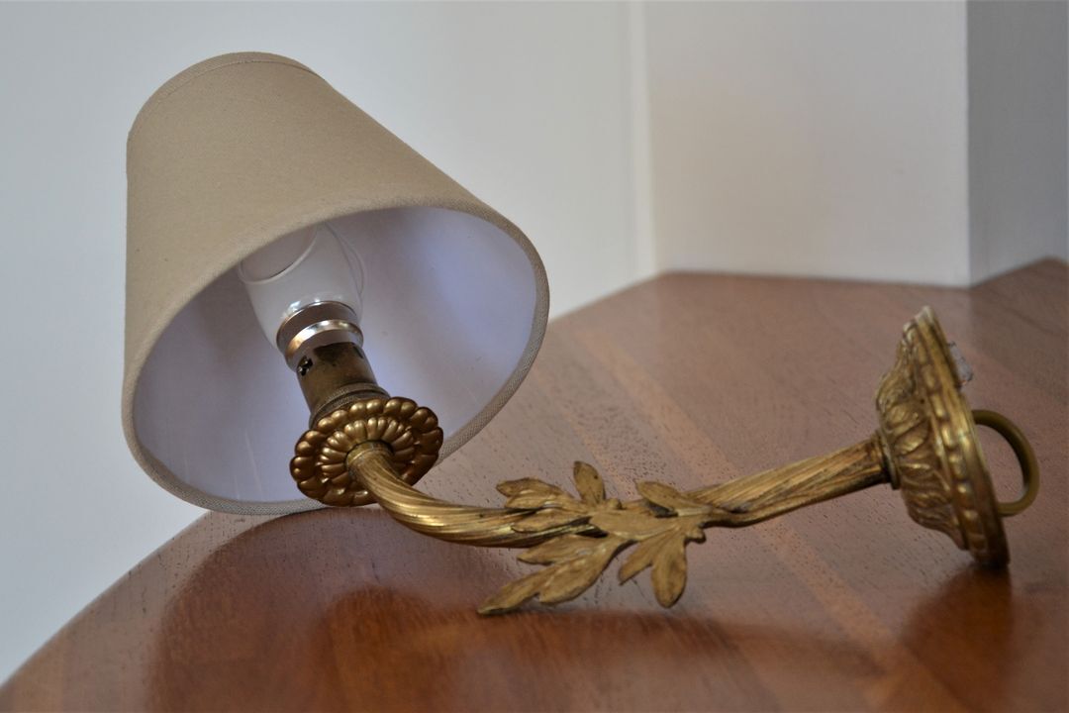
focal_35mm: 99
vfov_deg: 13.8
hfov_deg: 20.6
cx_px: 534
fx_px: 2940
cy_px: 356
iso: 800
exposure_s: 1/125
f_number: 5.3
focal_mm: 66
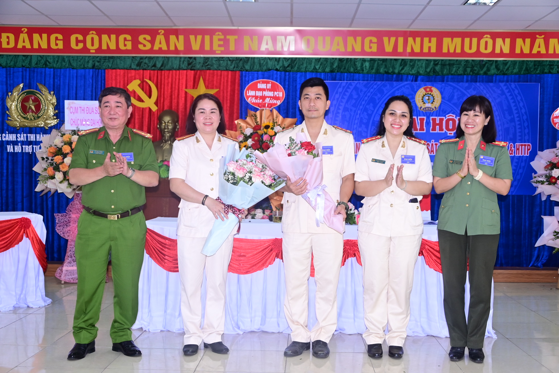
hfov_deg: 43.6
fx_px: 699
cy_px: 186
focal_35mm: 45
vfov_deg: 29.9
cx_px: 280
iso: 1000
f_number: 4.2
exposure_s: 1/200
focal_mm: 30
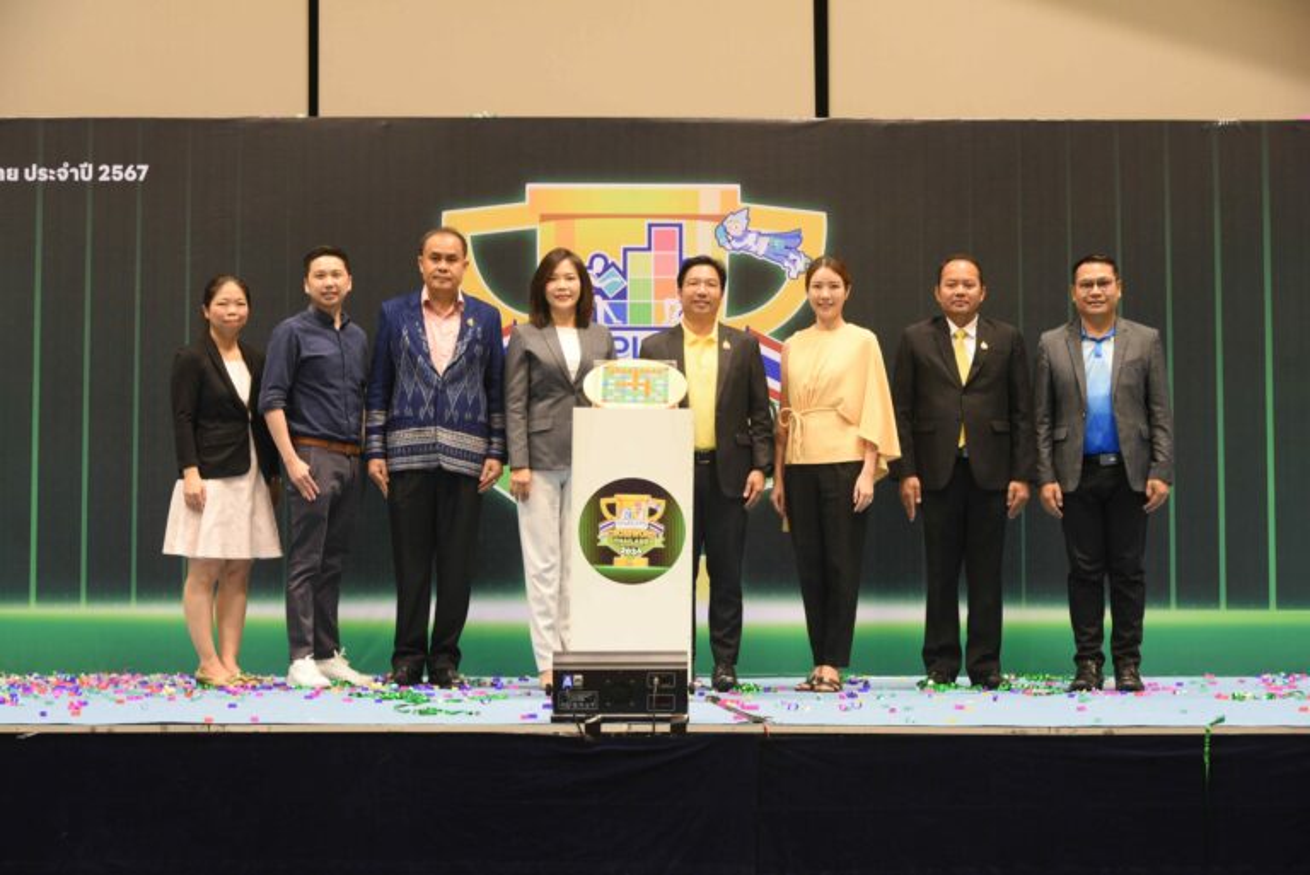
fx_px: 2257
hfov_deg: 32.4
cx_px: 655
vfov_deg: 21.9
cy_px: 438
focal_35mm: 62
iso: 2000
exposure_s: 1/100
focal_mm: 62
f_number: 5
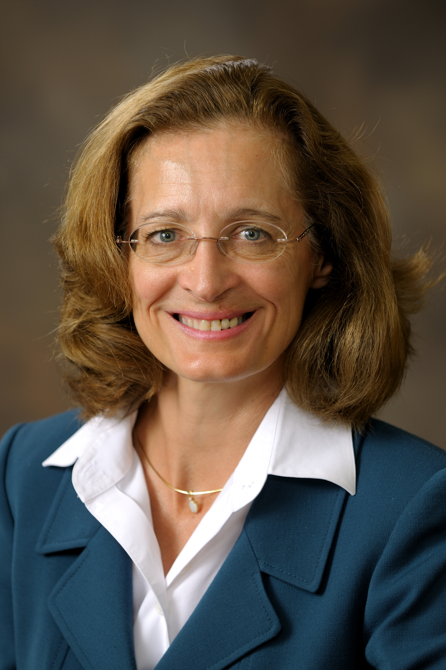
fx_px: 3782
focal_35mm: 204
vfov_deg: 10.1
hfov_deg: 6.7
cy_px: 335
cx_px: 223
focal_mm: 135
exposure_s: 1/125
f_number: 3.5
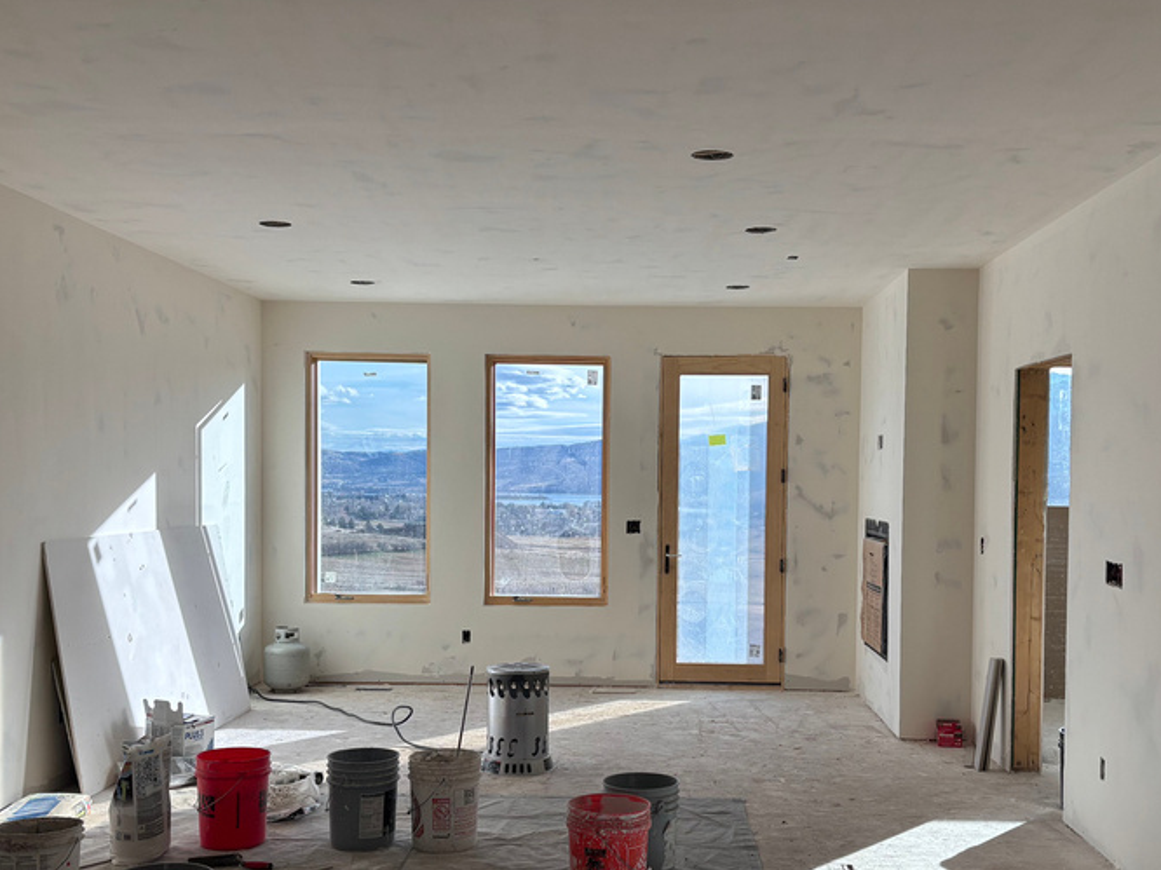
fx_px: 1341
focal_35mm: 40
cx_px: 626
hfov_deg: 46.8
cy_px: 521
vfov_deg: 35.8
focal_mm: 5.96
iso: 50
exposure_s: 1/1016
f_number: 1.6
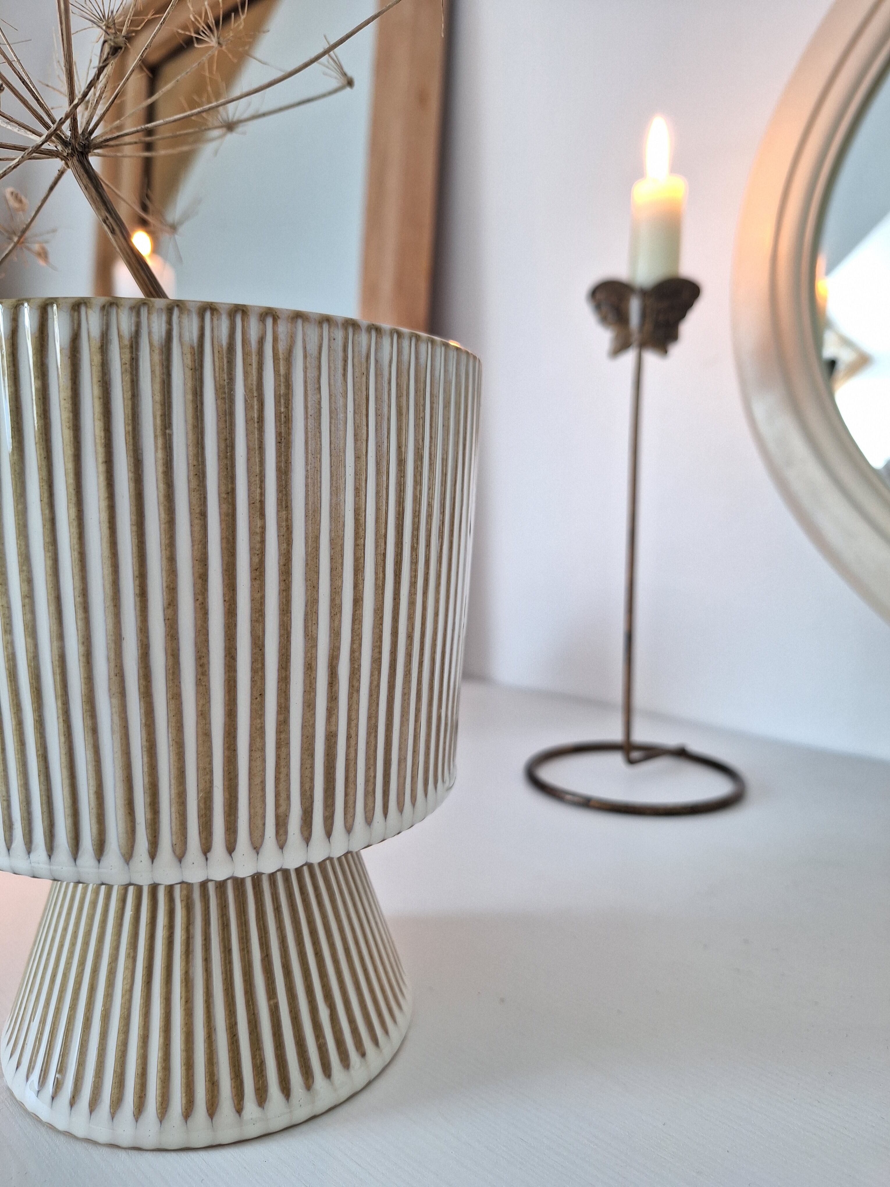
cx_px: 445
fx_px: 788
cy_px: 594
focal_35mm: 23
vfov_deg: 73.9
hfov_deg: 58.9
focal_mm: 5.54
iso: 125
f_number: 1.8
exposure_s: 1/40
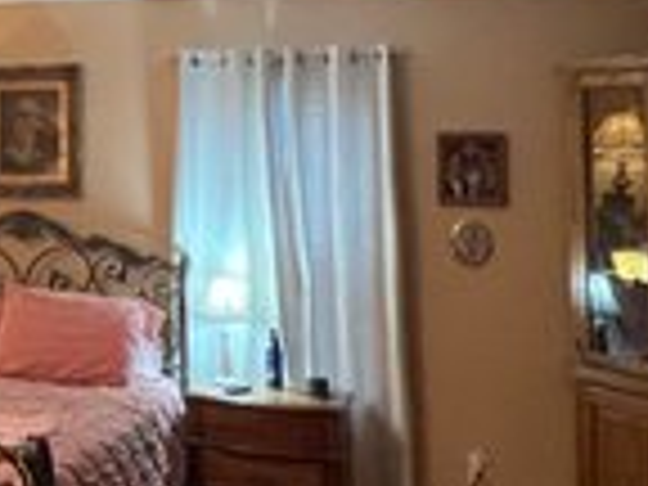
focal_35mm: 57
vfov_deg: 25.0
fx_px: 1067
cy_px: 65
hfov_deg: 29.8
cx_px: -92
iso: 400
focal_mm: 1.57
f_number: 1.8
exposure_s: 1/60
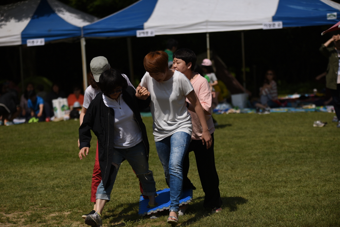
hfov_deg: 16.8
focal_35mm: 122
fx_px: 1152
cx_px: 170
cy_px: 114
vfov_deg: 11.2
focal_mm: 122
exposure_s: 1/5000
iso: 100
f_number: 2.8
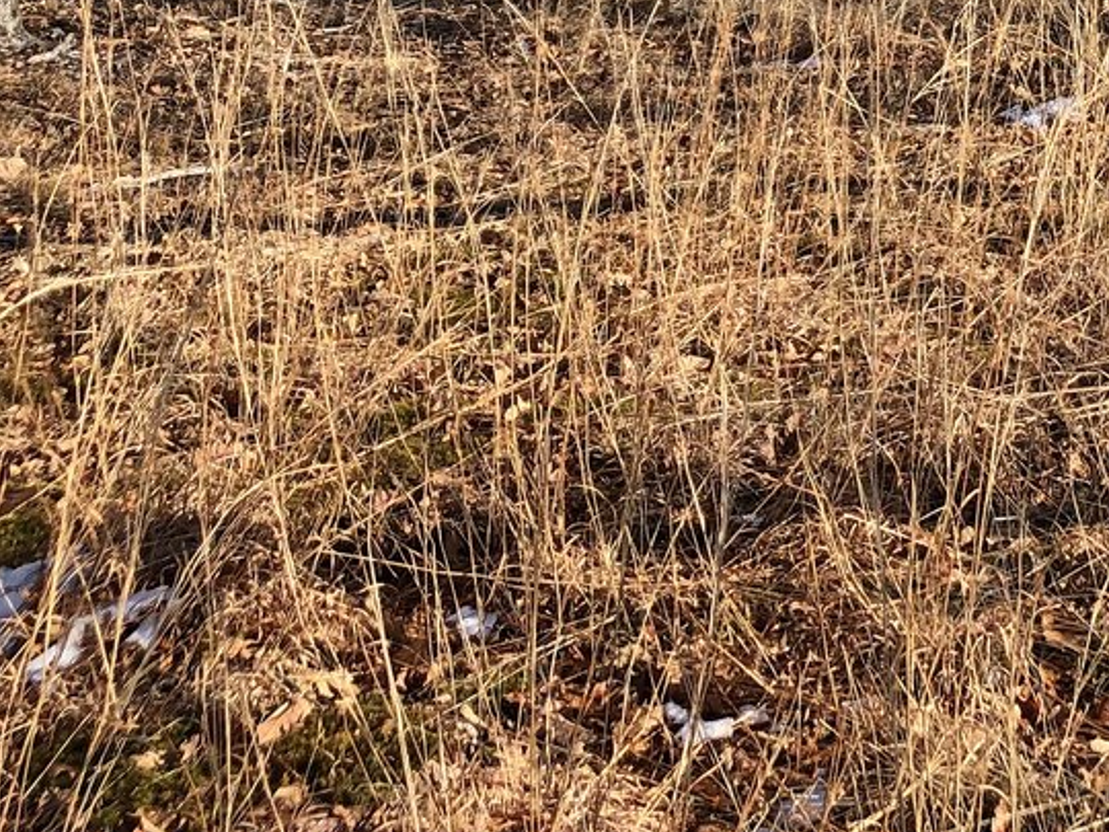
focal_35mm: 83
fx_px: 2659
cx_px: 1277
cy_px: -140
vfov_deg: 17.1
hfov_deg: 22.0
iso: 20
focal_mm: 3.99
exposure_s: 1/934
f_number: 1.8
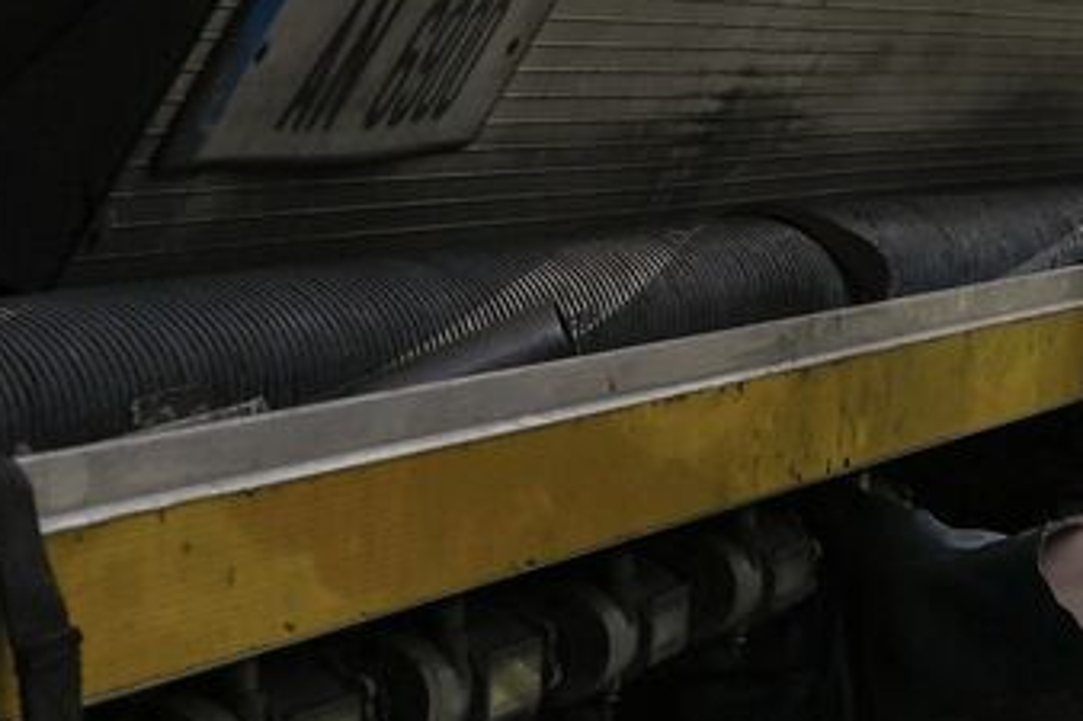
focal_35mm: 220
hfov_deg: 9.0
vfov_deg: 6.2
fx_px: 6615
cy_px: -234
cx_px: 1801
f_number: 9
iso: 360
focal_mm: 62
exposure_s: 1/400
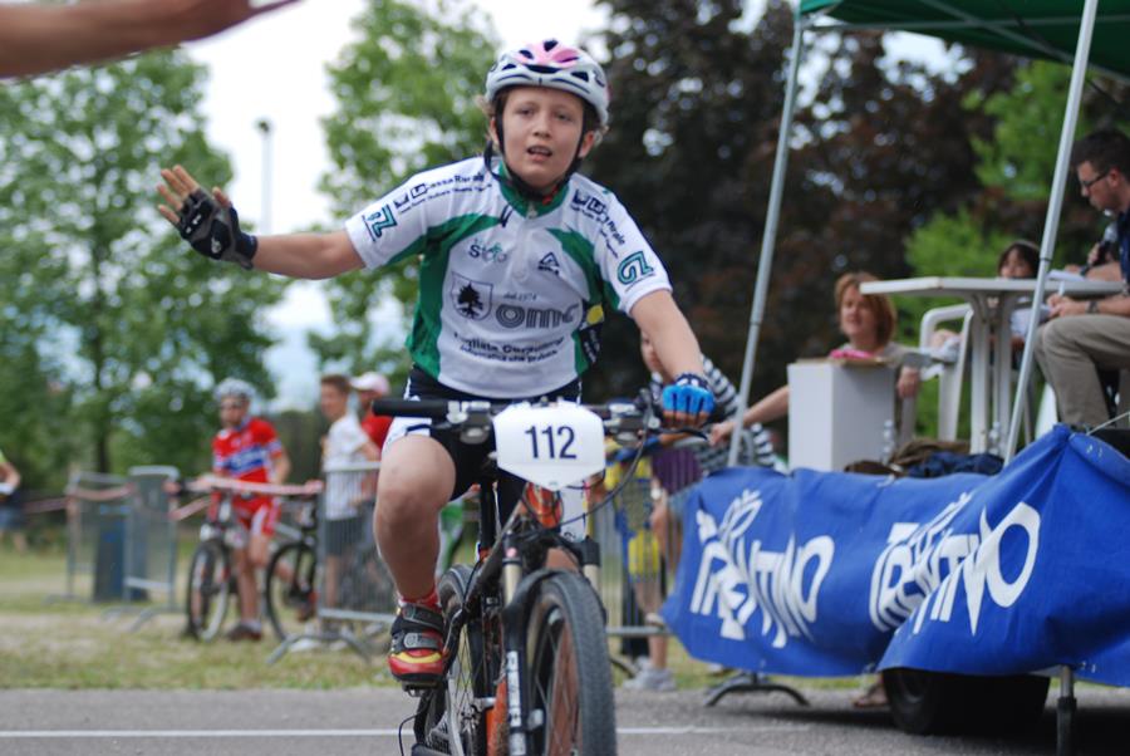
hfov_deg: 14.4
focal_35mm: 142
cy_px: 378
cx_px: 565
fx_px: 4477
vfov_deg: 9.6
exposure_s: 1/500
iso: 100
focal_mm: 95
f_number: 2.8
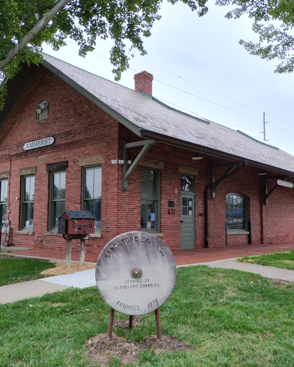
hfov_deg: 44.5
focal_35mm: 33
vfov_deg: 54.2
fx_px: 359
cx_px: 145
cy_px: 182
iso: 100
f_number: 1.7
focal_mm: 4.71
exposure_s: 1/120
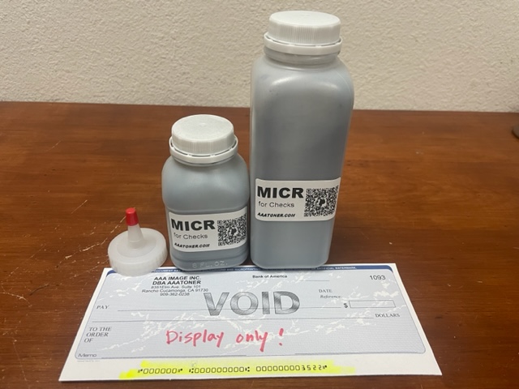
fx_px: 390
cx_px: 260
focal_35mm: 26
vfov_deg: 53.1
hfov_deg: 67.3
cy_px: 194
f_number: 1.6
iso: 125
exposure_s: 1/60
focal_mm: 4.2
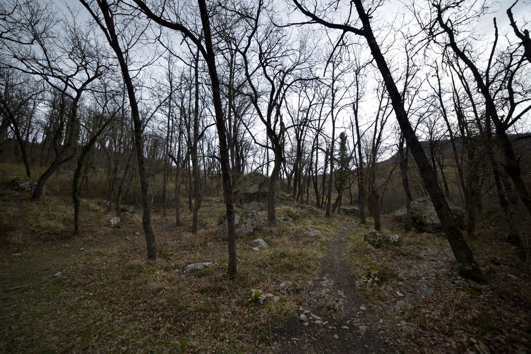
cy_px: 177
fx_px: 207
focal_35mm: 14
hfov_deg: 104.2
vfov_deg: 81.3
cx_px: 266
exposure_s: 1/250
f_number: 2.8
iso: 100
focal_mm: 14
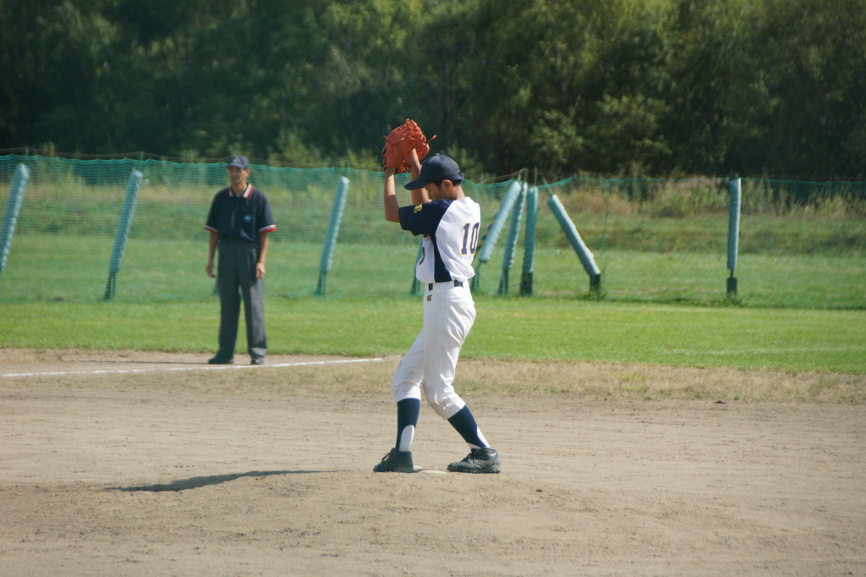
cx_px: 433
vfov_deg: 5.7
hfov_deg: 8.6
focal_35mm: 240
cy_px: 288
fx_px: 5771
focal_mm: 160
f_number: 6.3
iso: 320
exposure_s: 1/1000
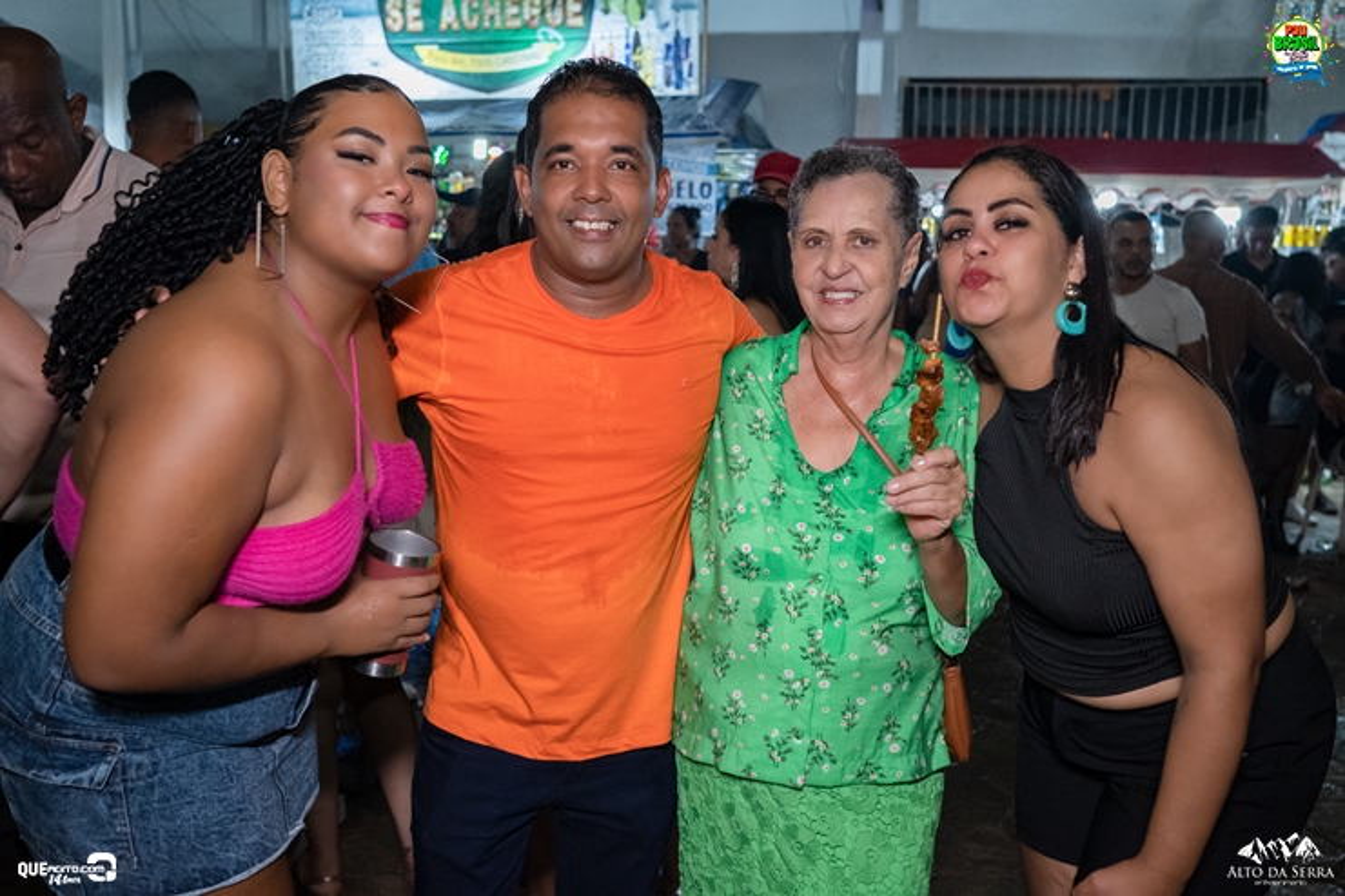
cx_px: 672
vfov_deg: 36.9
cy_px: 448
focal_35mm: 36
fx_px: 1345
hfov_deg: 53.1
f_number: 2.8
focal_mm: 24
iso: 2500
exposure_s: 1/400
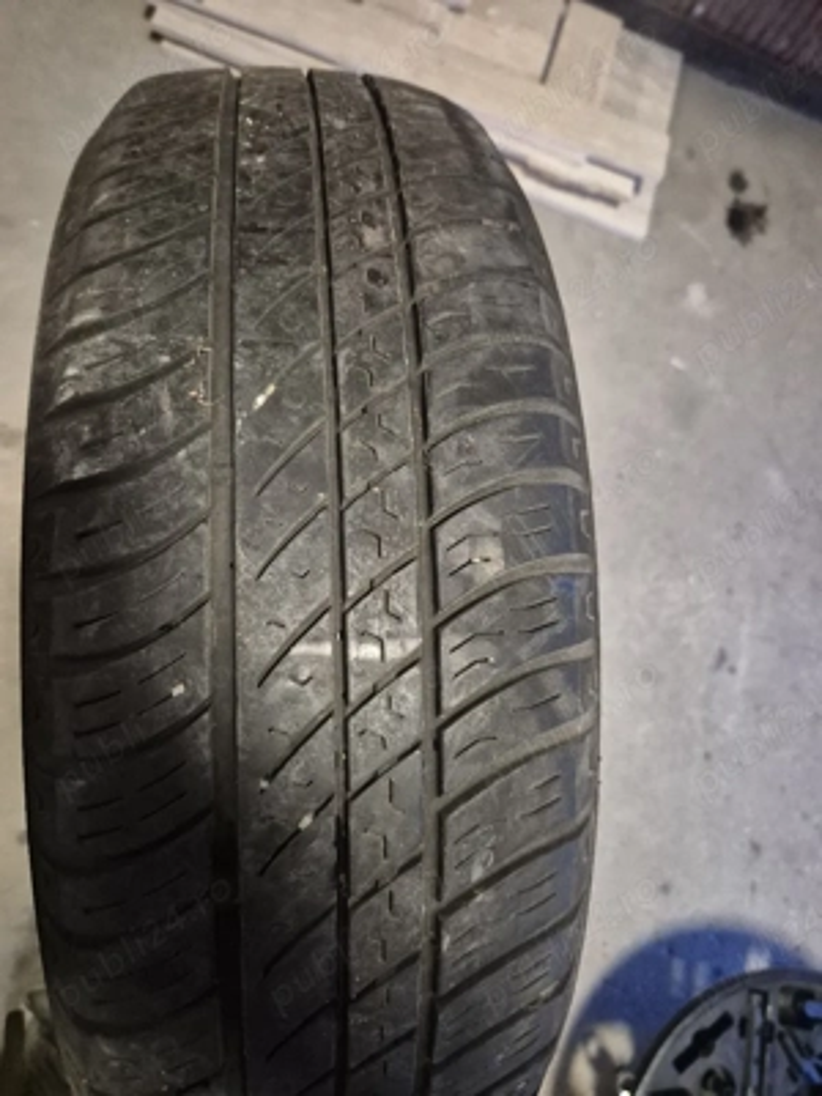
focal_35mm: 23
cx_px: 411
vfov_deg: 73.9
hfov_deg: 58.9
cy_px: 548
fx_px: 728
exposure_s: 1/50
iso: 1600
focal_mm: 5.4
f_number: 1.8
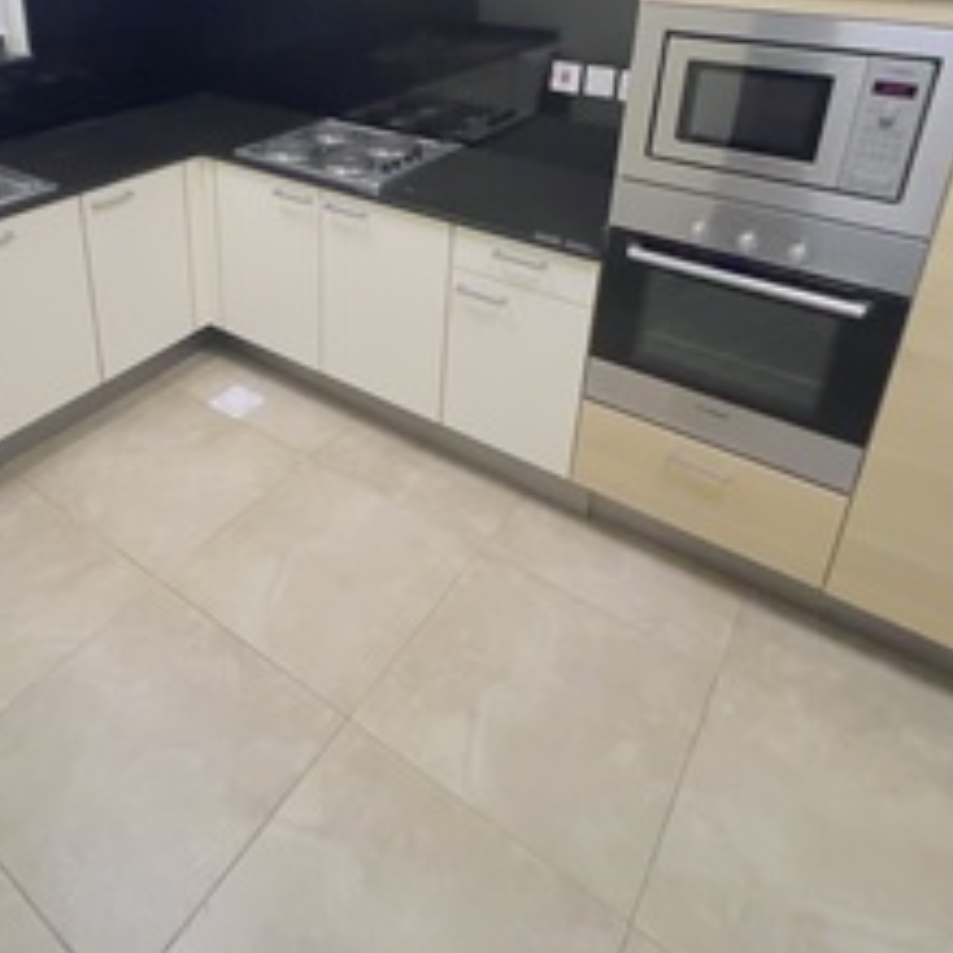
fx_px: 748
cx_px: 342
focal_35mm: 24
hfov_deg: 63.8
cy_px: 211
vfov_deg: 60.6
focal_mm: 1.57
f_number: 1.8
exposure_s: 1/60
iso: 400
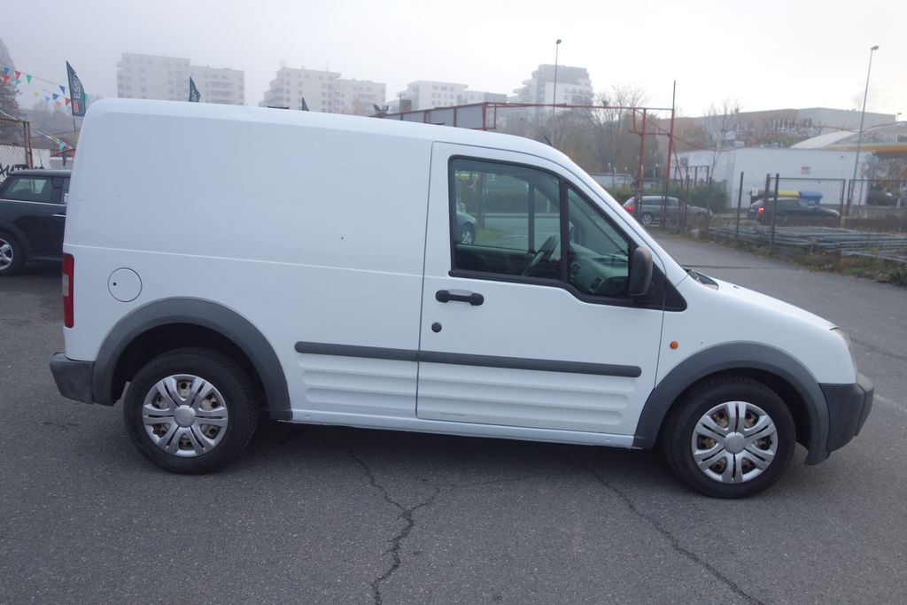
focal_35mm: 28
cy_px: 302
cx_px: 454
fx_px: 705
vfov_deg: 46.4
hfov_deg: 65.5
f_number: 2.2
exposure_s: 1/100
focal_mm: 10.4
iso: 125
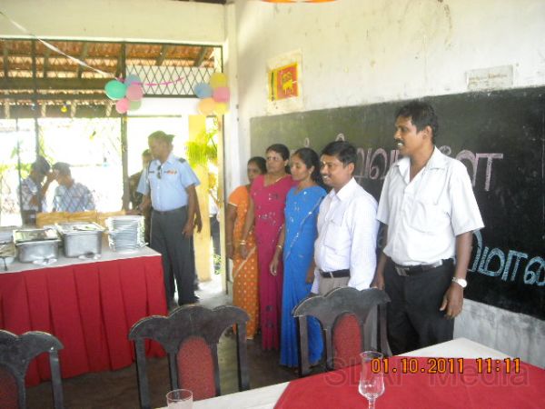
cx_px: 272
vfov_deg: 40.7
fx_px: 551
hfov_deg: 52.6
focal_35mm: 35
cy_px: 204
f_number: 2.8
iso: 400
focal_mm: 5.7
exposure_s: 1/49
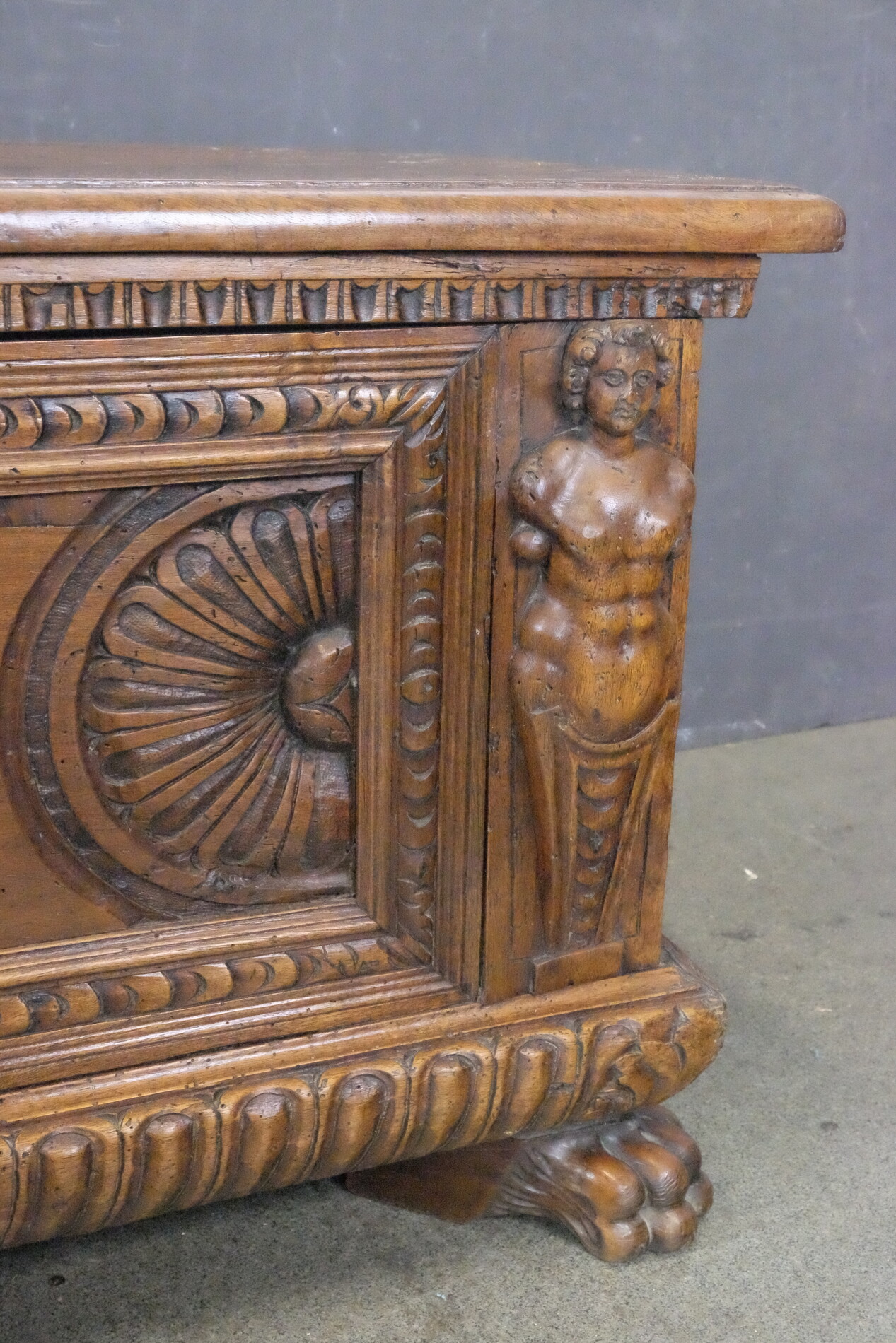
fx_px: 1680
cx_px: 448
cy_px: 672
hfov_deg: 29.9
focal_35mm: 45
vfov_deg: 43.6
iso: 25600
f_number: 9
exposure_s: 1/50
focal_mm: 30.2
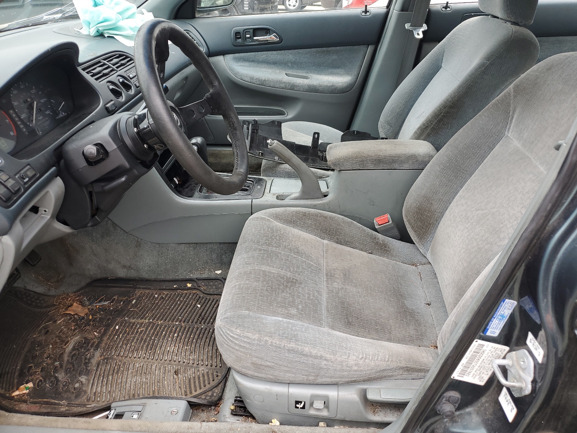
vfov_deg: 53.1
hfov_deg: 67.3
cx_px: 288
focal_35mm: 26
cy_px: 216
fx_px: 433
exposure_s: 1/125
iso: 50
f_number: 1.5
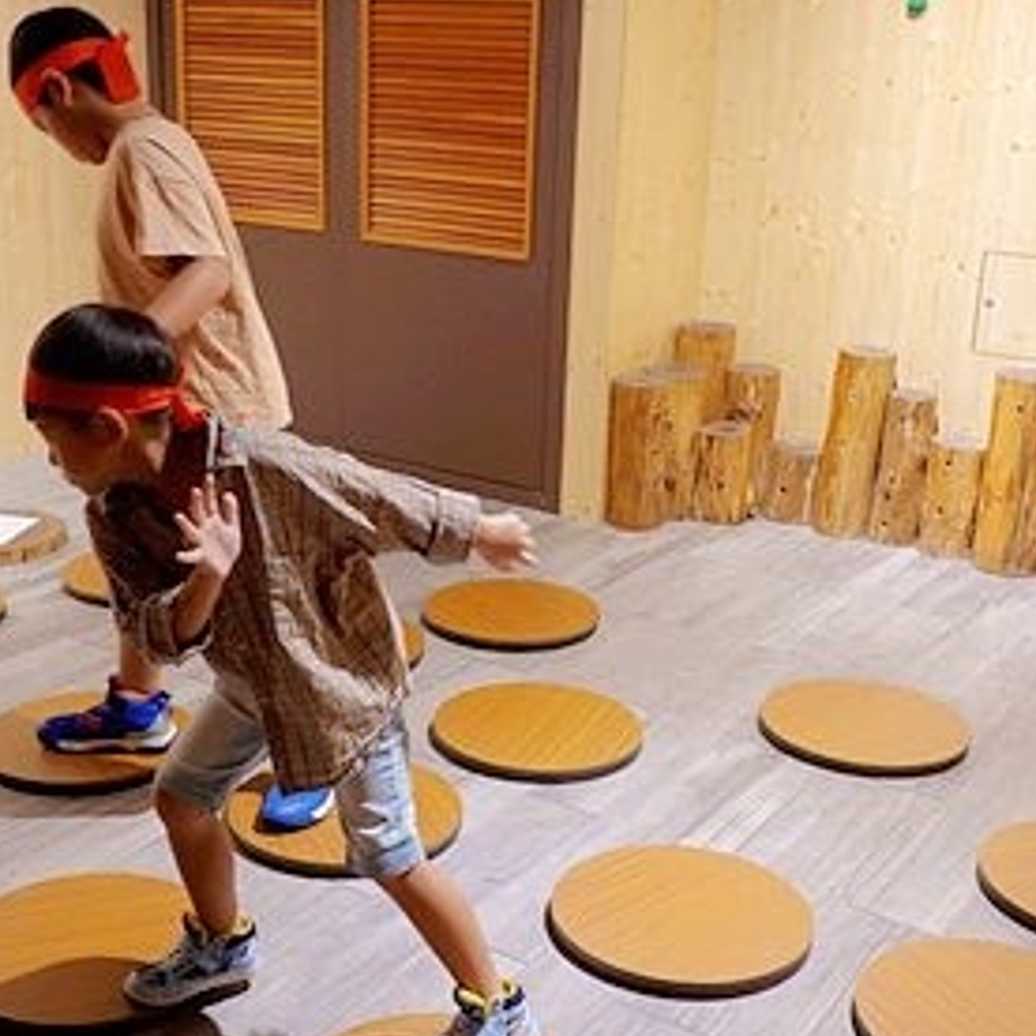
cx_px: 454
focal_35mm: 48
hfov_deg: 35.3
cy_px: 554
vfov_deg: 35.3
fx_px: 1625
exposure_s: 1/15
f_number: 2.8
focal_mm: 9
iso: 800
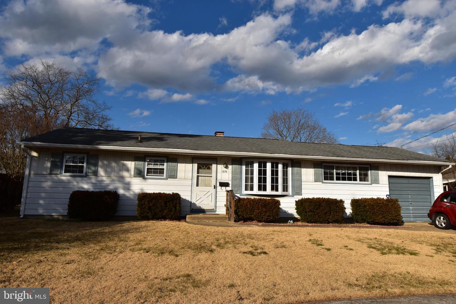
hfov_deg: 81.2
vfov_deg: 59.5
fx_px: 266
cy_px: 152
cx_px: 228
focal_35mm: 21
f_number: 11
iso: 280
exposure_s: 1/500
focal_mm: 14
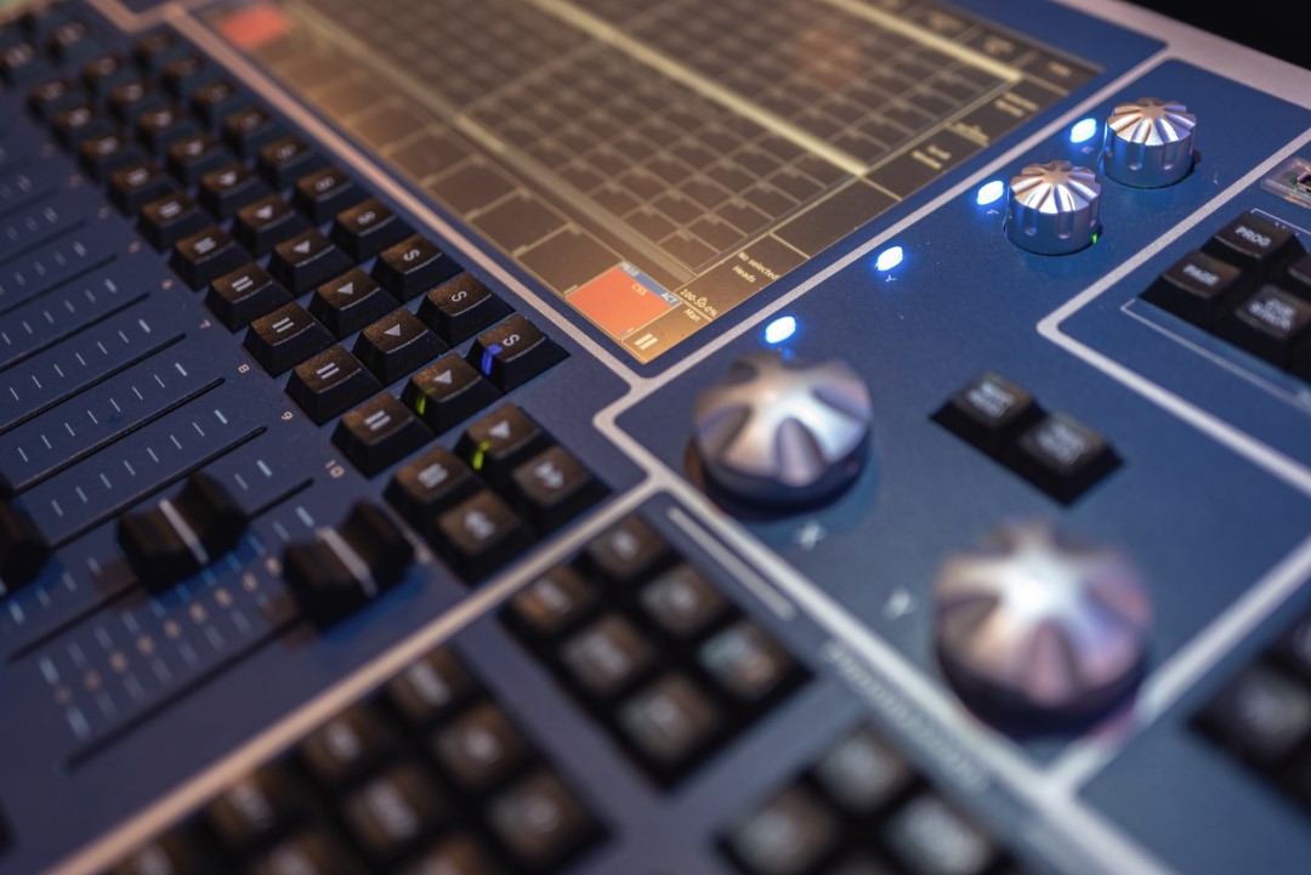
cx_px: 656
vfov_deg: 37.9
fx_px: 1275
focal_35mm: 35
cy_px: 438
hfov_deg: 54.4
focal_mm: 35
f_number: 1.8
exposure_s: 1/40
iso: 200
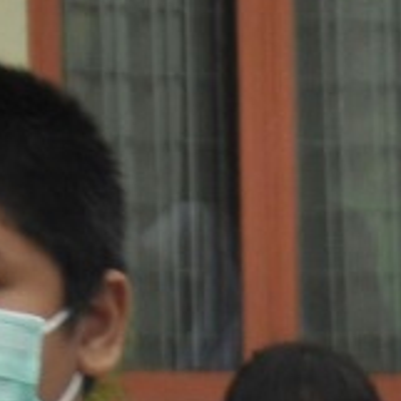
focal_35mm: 643
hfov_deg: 2.6
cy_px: 879
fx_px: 8427
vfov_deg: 2.7
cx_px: 1631
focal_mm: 50
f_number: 5
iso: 200
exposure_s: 1/200
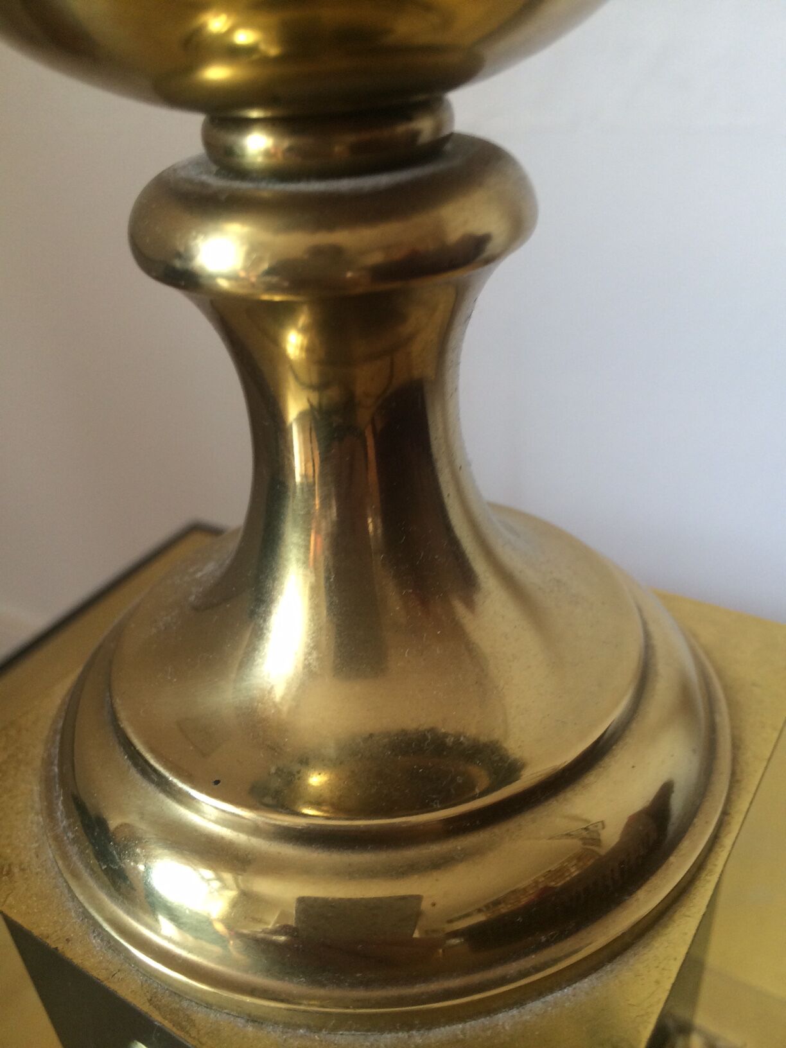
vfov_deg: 61.7
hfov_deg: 48.2
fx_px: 878
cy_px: 524
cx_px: 393
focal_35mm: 29
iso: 80
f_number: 2.2
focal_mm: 4.15
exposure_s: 1/33
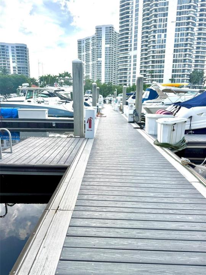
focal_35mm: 24
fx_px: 190
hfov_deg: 56.8
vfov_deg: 71.6
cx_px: 103
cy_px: 138
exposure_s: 1/2370
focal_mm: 6.76
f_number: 1.78
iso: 100
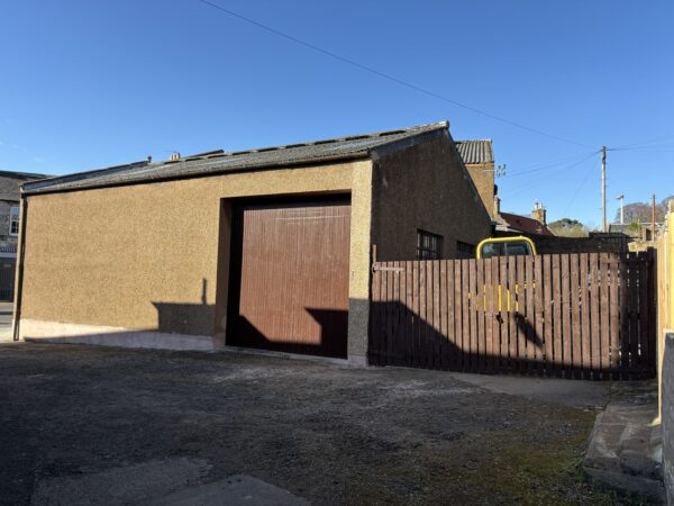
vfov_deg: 53.1
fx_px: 506
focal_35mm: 26
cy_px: 253
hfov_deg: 67.3
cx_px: 337
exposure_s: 1/1642
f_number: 1.6
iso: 50
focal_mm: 5.96
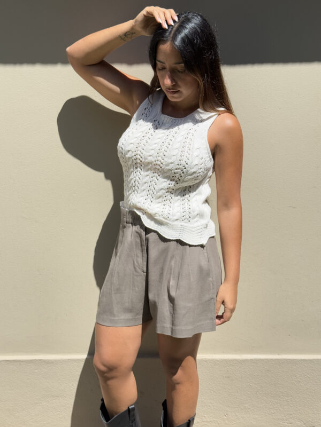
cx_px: 160
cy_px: 214
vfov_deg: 39.7
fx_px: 593
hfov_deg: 30.3
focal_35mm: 48
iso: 100
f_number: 1.78
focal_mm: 6.76
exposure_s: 1/4098
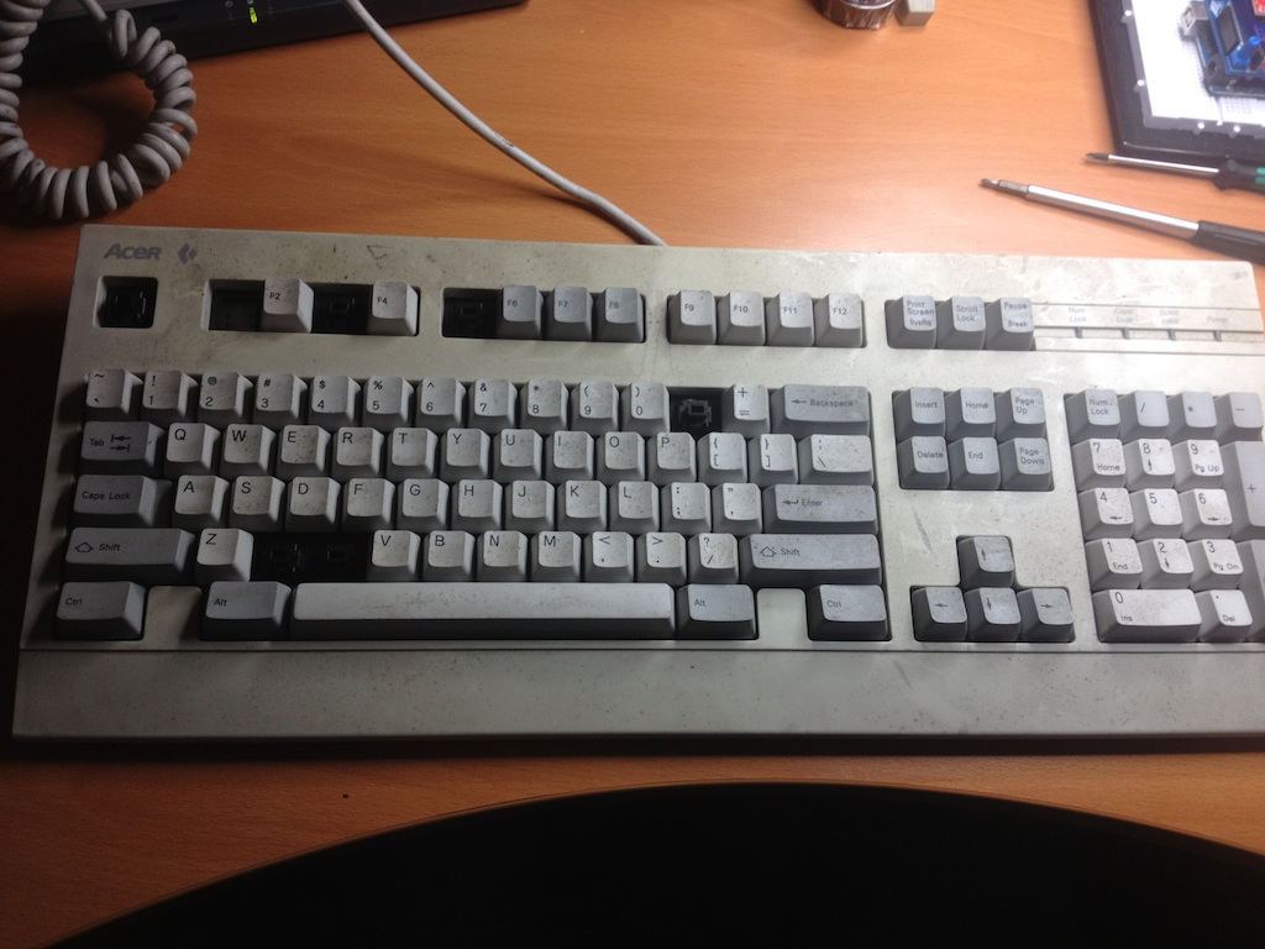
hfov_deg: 52.6
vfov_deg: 40.7
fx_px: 1279
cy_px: 474
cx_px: 632
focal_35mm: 35
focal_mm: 4.28
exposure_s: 1/60
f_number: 2.4
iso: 80
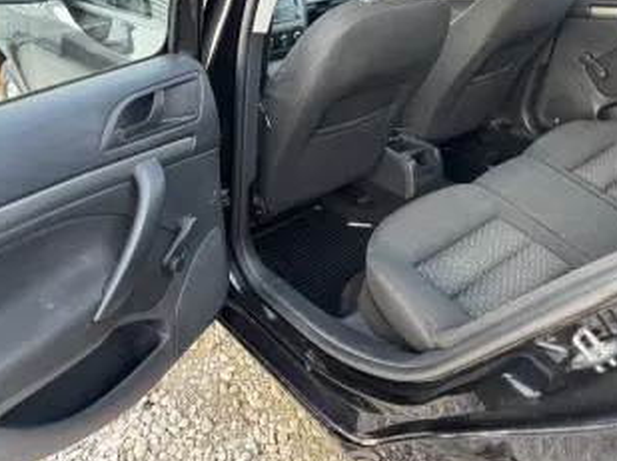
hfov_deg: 63.4
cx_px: 286
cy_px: 212
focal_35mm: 28
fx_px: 498
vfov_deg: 49.6
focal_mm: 6.76
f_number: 1.78
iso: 400
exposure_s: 1/60
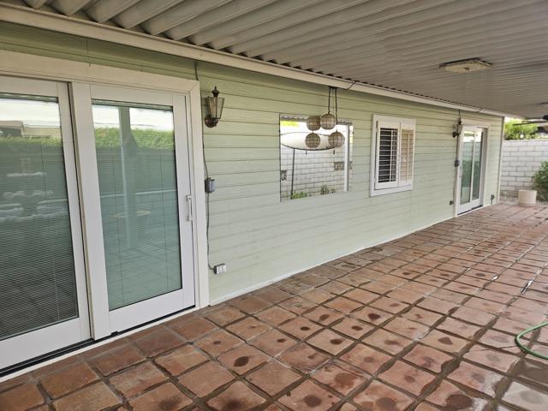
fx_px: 364
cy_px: 206
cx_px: 274
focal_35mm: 23
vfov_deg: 58.9
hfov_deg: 73.9
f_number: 1.8
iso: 25
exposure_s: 1/129
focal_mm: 5.4
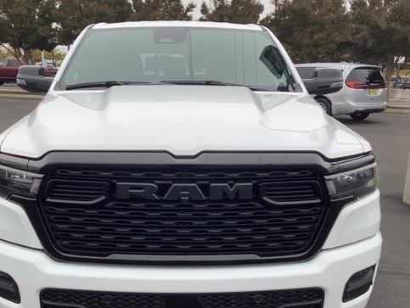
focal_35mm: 41
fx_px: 486
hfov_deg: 45.7
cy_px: 190
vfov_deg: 35.0
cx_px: 177
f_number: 2.4
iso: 25
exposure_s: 1/274
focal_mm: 3.3
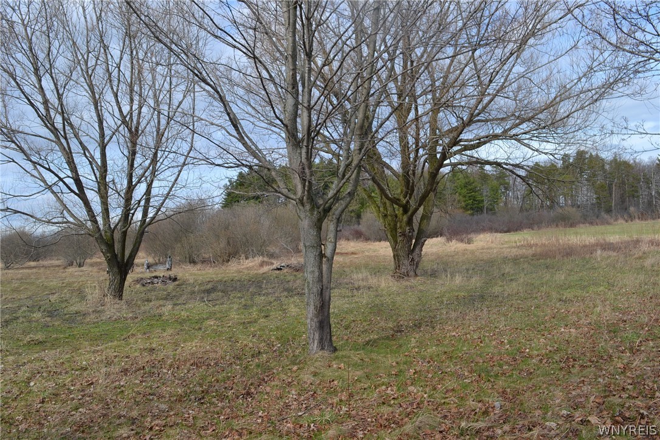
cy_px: 220
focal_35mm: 27
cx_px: 330
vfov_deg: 47.9
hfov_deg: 67.4
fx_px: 495
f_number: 7.1
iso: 100
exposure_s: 1/200
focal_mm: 18
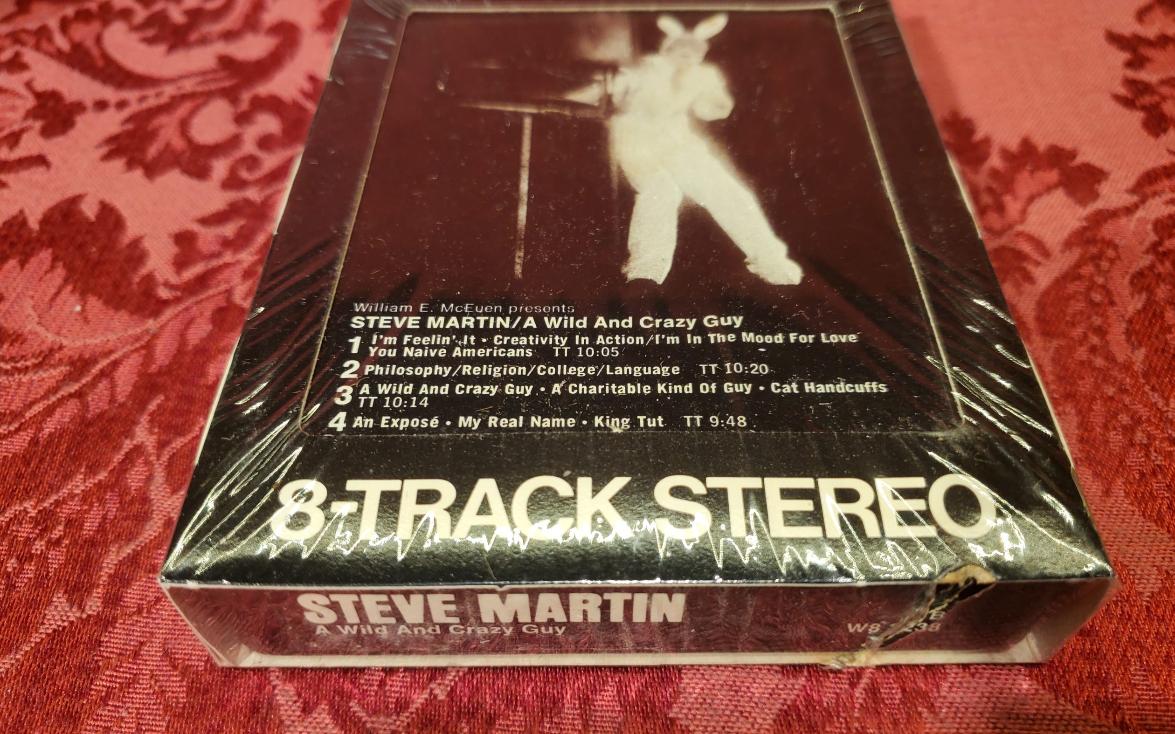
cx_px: 591
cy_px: 398
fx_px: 897
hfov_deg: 66.5
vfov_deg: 44.5
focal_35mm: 28
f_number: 1.5
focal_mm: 4.3
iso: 100
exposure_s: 1/120
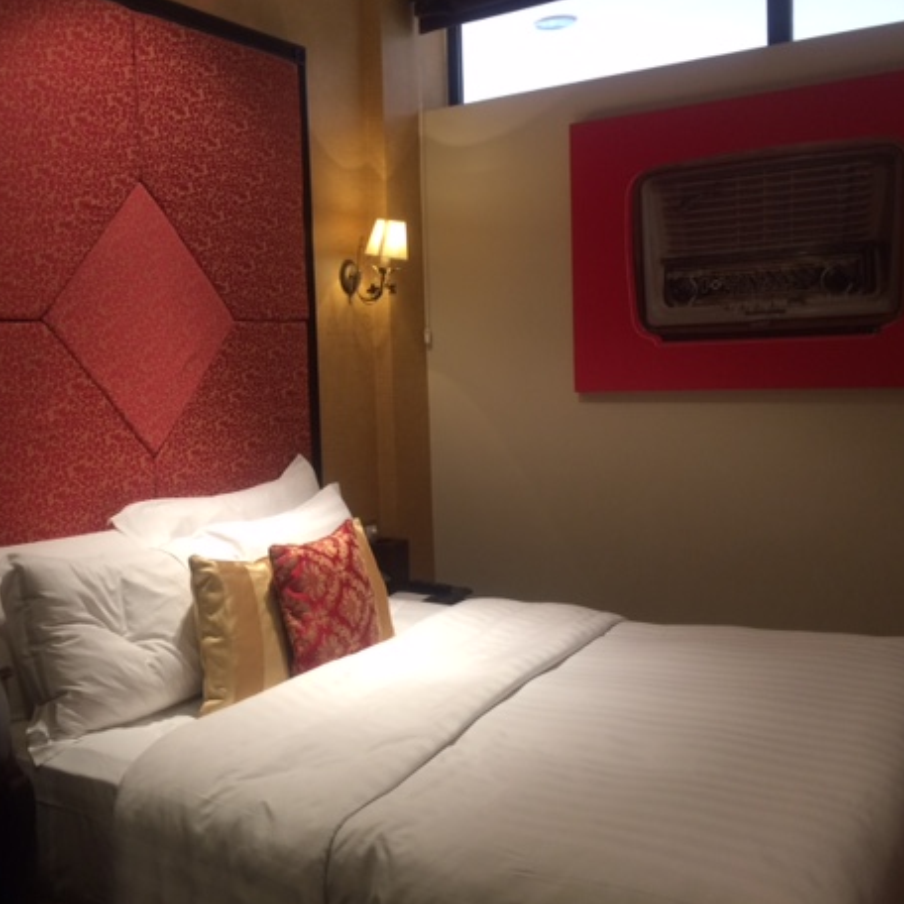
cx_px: 319
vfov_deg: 46.0
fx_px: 1064
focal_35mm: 36
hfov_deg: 45.5
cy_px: 434
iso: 125
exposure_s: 1/33
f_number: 2.2
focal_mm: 4.15
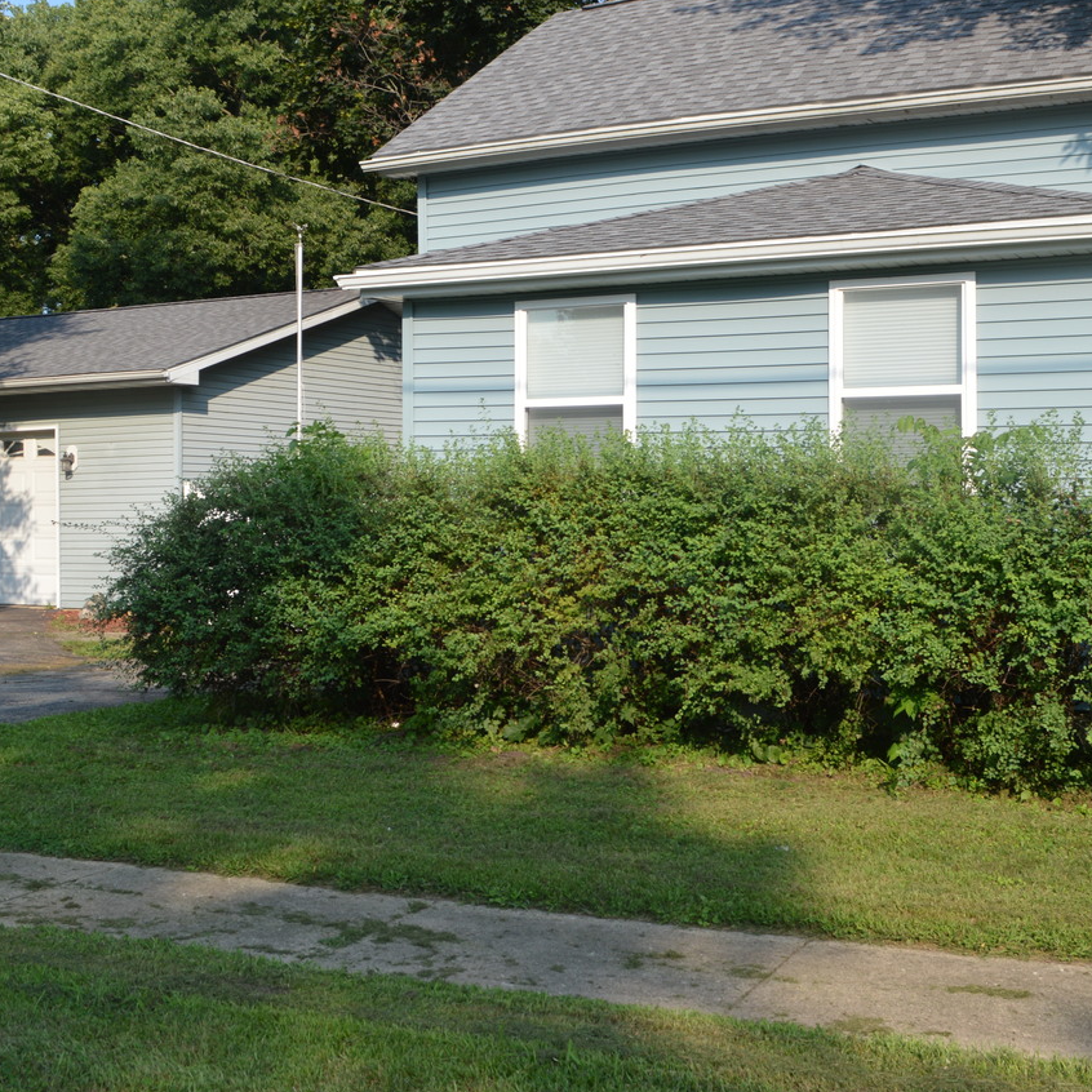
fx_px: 1570
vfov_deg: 38.3
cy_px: 483
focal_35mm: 44
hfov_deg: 38.3
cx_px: 625
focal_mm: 18
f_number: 7.1
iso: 100
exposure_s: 1/200
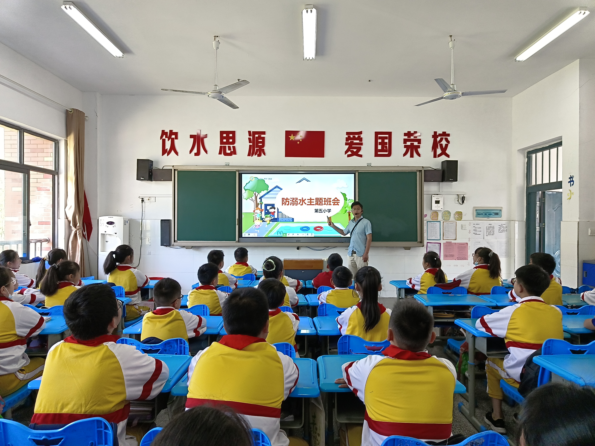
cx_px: 298
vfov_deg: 58.9
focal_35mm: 23
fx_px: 395
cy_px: 223
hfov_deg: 73.9
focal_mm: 5.59
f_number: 1.88
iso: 640
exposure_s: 1/100
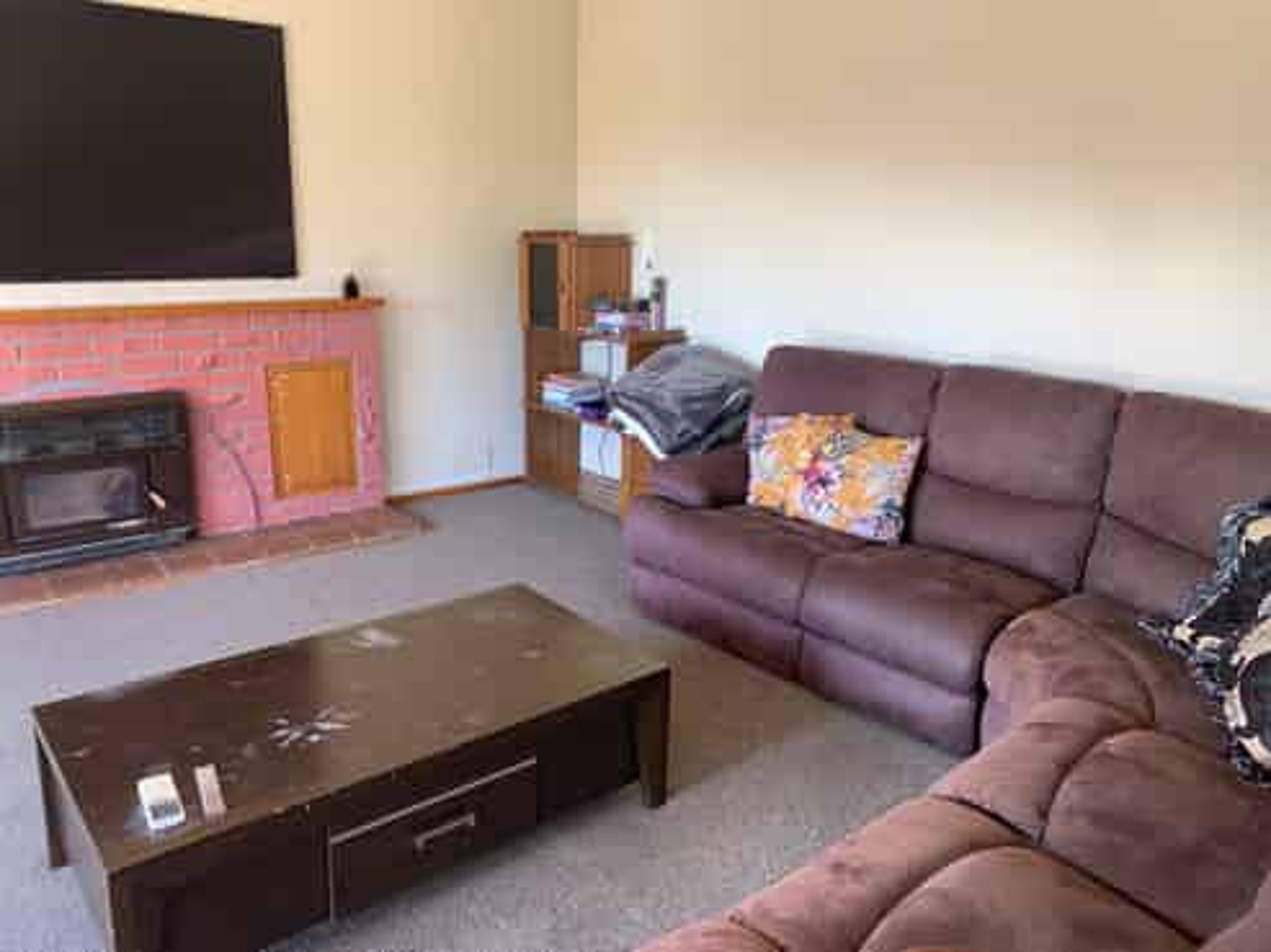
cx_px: 636
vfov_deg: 53.0
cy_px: 476
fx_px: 954
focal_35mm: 26
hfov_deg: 67.3
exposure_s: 1/68
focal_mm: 4.25
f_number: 1.8
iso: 100
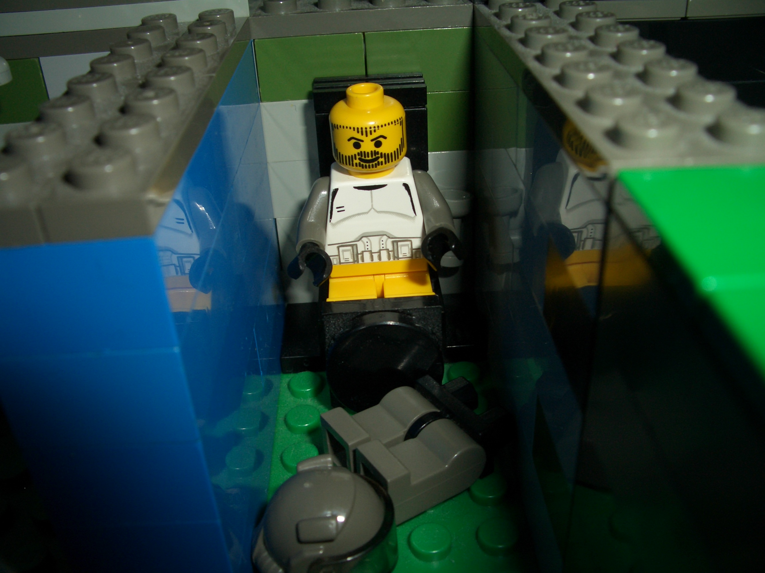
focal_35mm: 35
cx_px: 382
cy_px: 286
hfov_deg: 52.6
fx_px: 773
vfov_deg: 40.7
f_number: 4.3
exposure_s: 1/60
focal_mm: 5.8
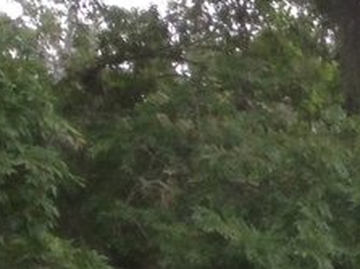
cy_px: 591
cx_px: 1258
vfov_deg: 5.6
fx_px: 2661
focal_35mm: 256
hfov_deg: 6.7
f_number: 2.4
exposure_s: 1/330
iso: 50
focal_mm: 4.28
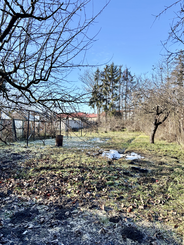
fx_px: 184
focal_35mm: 26
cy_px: 122
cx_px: 92
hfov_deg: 53.1
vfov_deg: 67.3
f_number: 1.6
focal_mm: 5.96
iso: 50
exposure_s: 1/1103
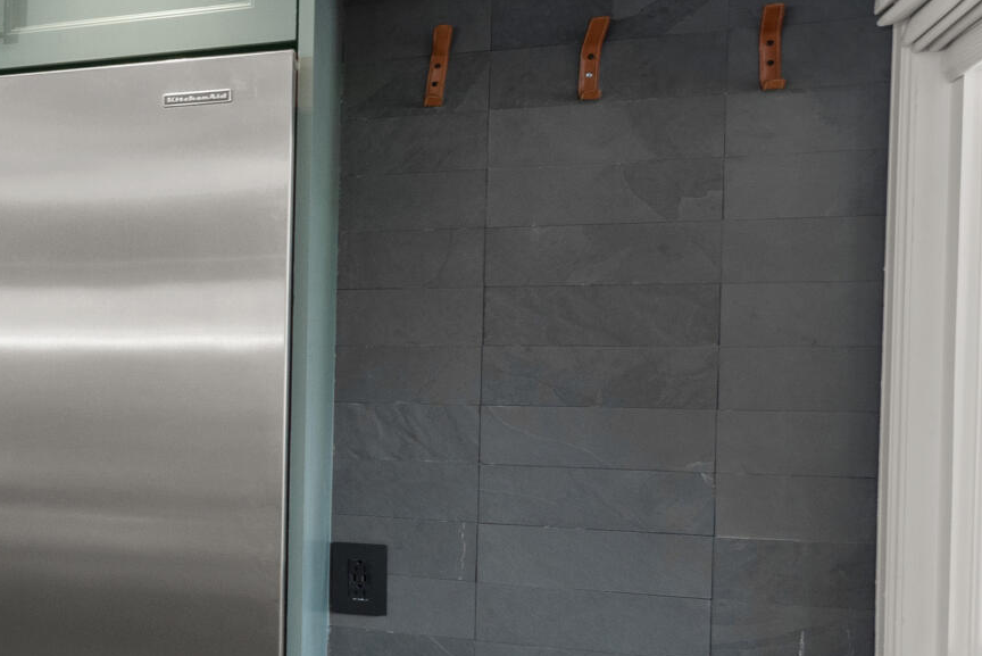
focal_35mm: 59
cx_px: -684
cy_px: 381
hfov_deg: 23.0
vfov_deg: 23.0
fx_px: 1610
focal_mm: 17
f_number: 7.1
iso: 100
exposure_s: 2
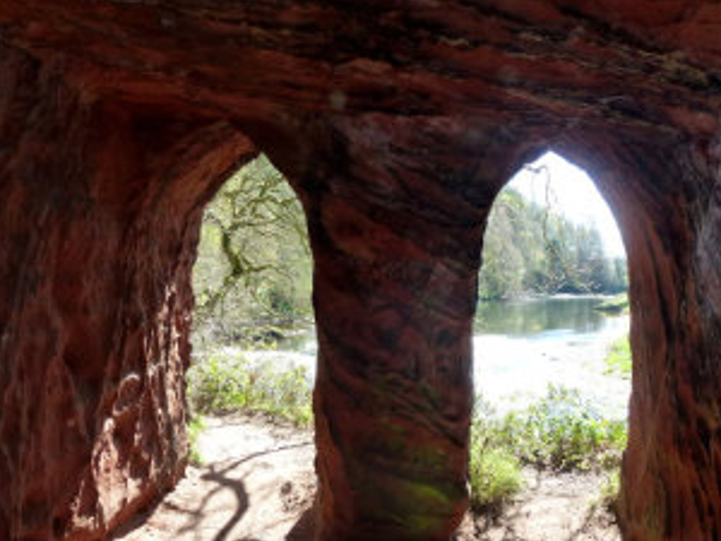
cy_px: 313
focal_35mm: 32
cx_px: 392
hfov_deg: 56.7
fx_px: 667
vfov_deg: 44.0
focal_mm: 4.3
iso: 160
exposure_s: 1/160
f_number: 3.3
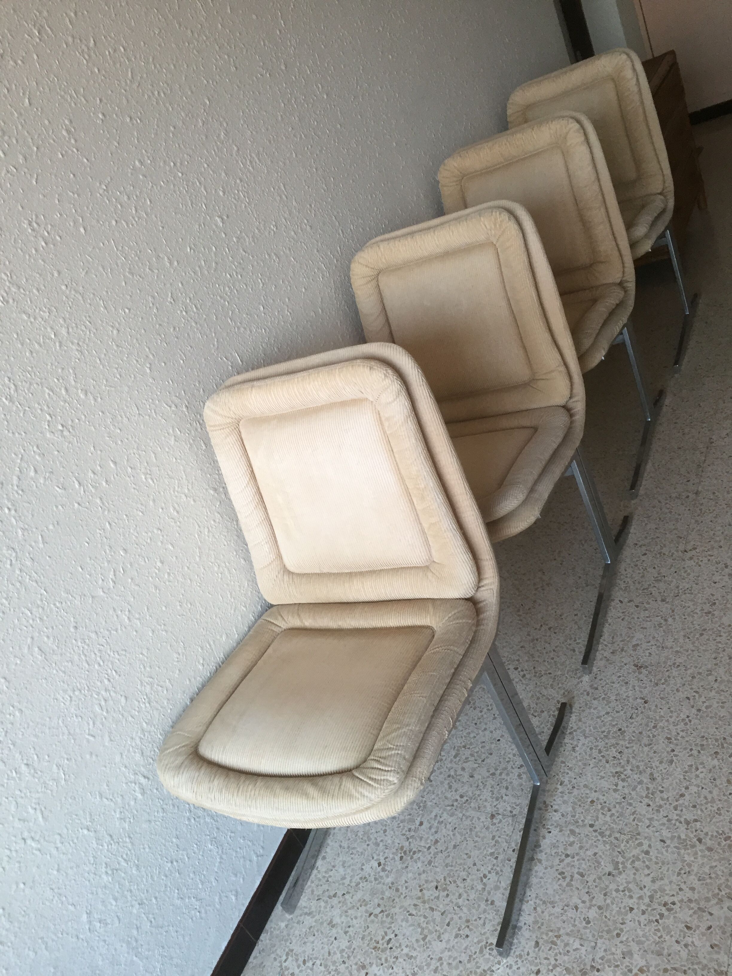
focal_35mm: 29
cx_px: 366
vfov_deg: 61.7
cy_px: 488
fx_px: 818
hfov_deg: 48.2
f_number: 2.2
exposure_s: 1/33
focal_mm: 4.15
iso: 125
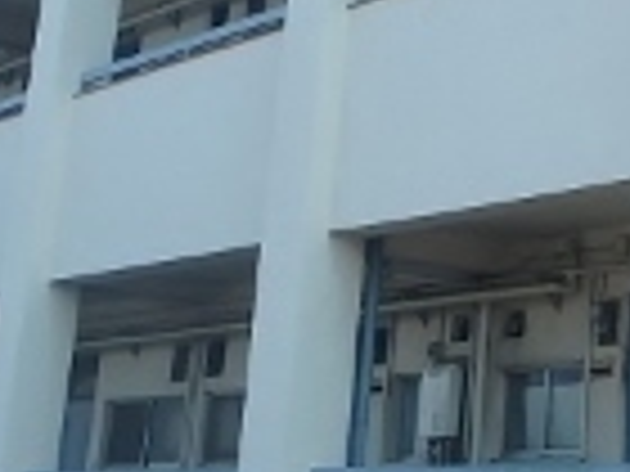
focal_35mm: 96
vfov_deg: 14.9
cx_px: 648
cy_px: -81
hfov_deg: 19.8
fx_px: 1747
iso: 125
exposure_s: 1/640
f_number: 3.5
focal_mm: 3.7
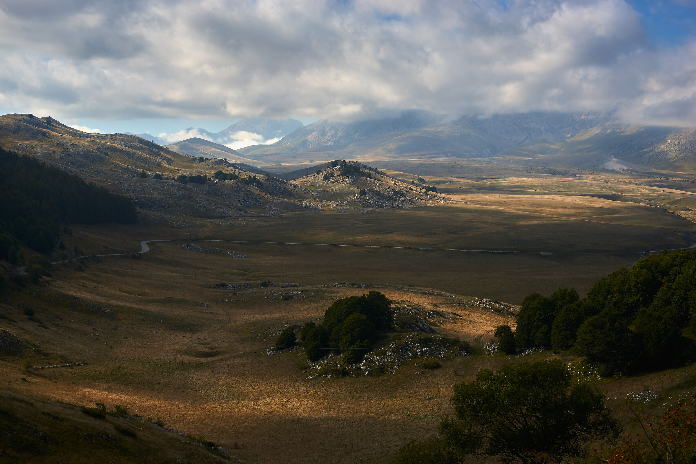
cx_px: 348
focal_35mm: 50
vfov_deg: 27.0
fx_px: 967
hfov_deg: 39.6
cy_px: 232
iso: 100
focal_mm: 50
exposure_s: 1/250
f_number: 9
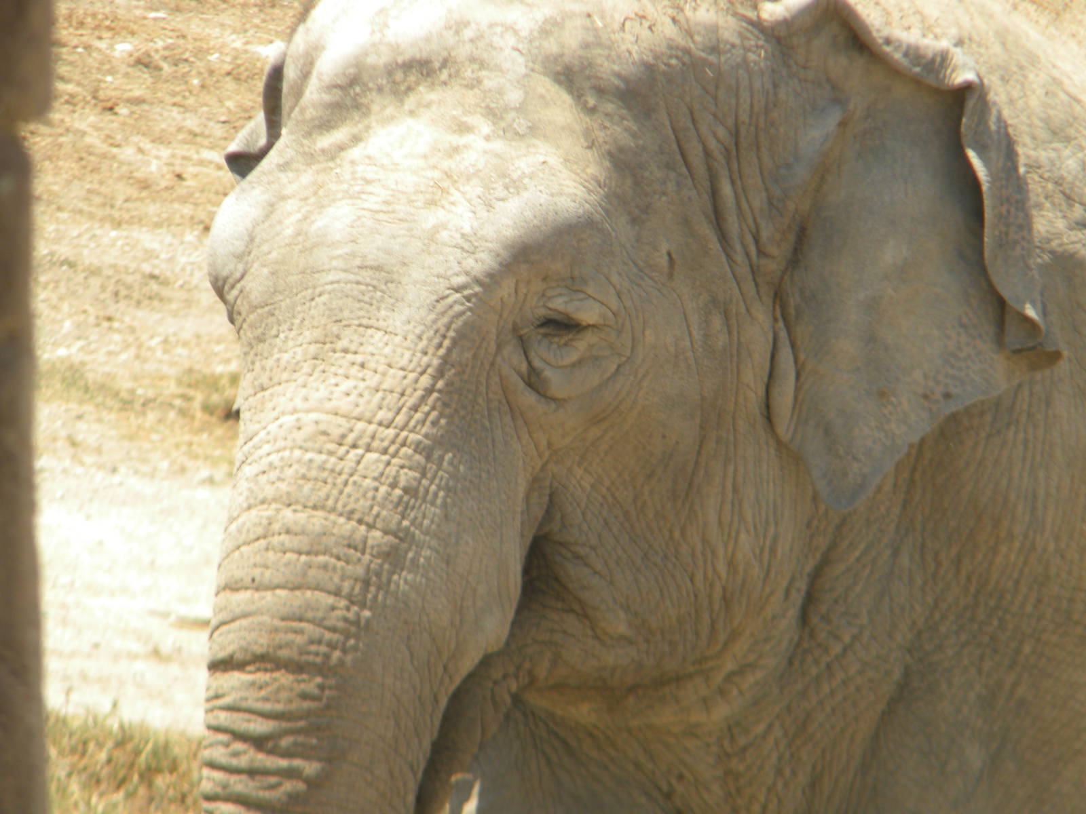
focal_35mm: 414
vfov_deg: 3.6
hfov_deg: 4.8
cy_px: 407
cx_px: 543
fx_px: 12988
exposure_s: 1/268
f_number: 5.4
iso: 80
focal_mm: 75
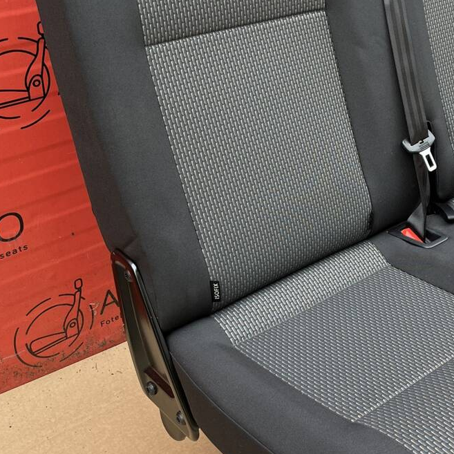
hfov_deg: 29.7
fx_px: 831
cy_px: 185
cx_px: 374
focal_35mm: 56
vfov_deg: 30.5
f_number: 1.6
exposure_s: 1/263
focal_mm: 5.1
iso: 40
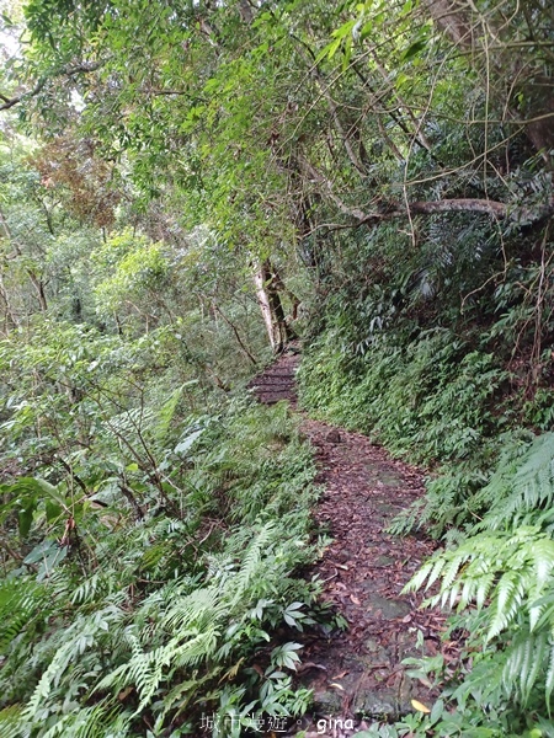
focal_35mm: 25
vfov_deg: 69.4
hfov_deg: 54.9
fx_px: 533
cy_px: 369
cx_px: 277
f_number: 1.8
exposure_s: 1/24
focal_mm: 4.6
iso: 400
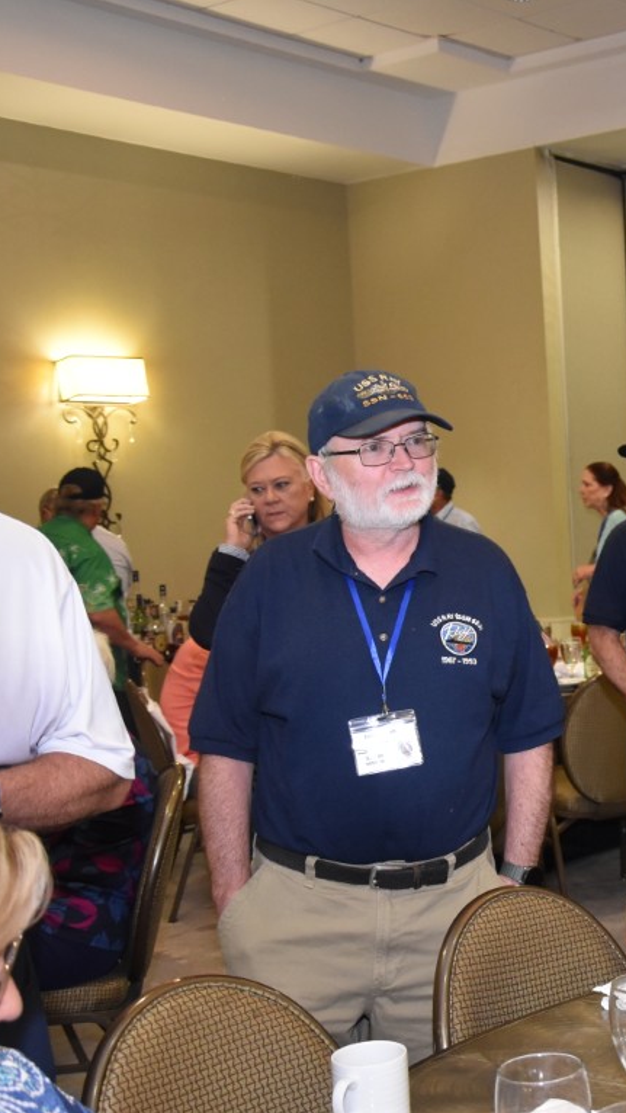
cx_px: 687
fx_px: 1534
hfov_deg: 21.8
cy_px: 556
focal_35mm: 52
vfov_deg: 39.9
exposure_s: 1/60
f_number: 3.8
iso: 1600
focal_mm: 22
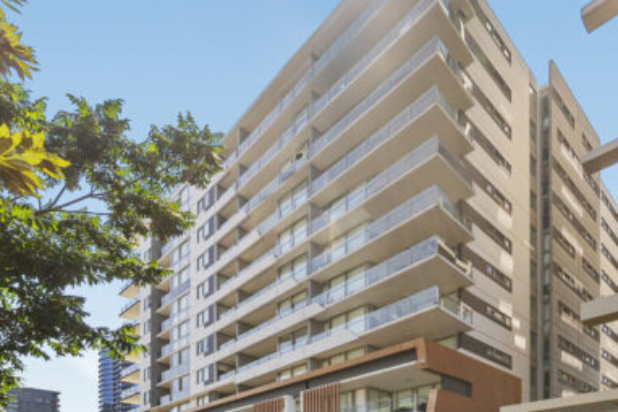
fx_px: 378
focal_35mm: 22
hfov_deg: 77.6
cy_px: 278
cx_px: 371
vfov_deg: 55.9
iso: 400
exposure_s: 1/30
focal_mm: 16
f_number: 8
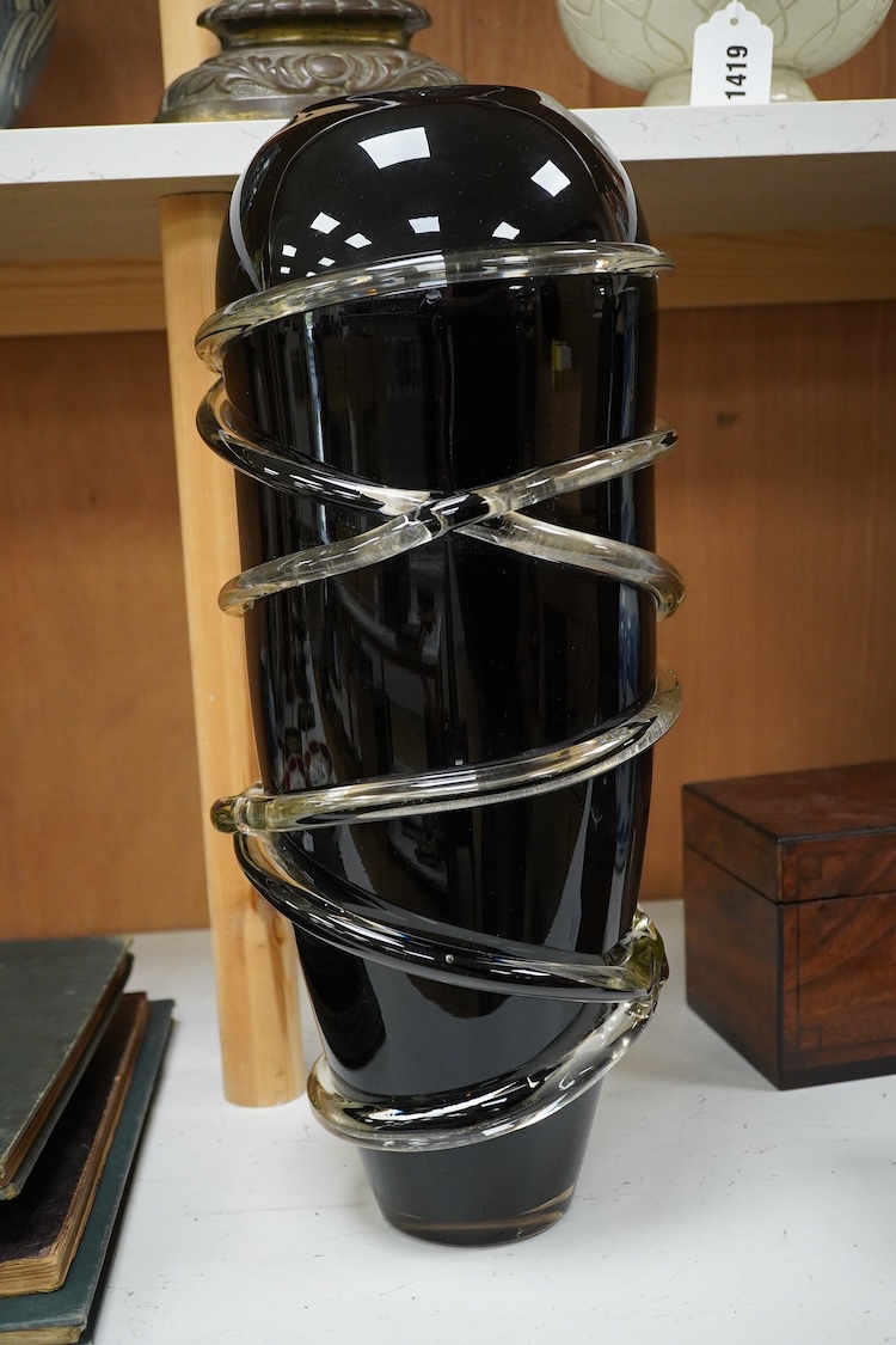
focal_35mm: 45
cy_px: 672
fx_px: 1680
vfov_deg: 43.6
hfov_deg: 29.9
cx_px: 448
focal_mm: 30
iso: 2500
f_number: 6.3
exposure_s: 1/250
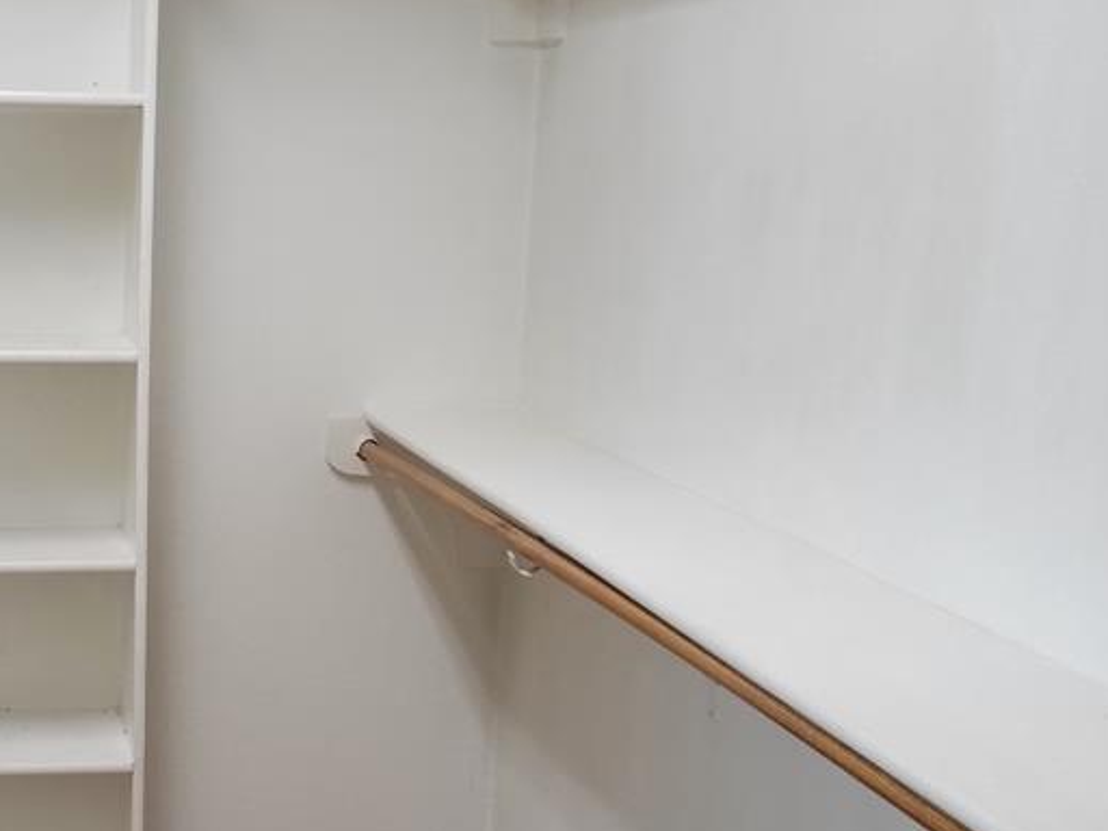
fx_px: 1664
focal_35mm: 52
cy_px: 498
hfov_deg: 35.2
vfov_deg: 28.0
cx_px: 169
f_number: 1.8
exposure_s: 1/120
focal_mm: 5.4
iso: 320
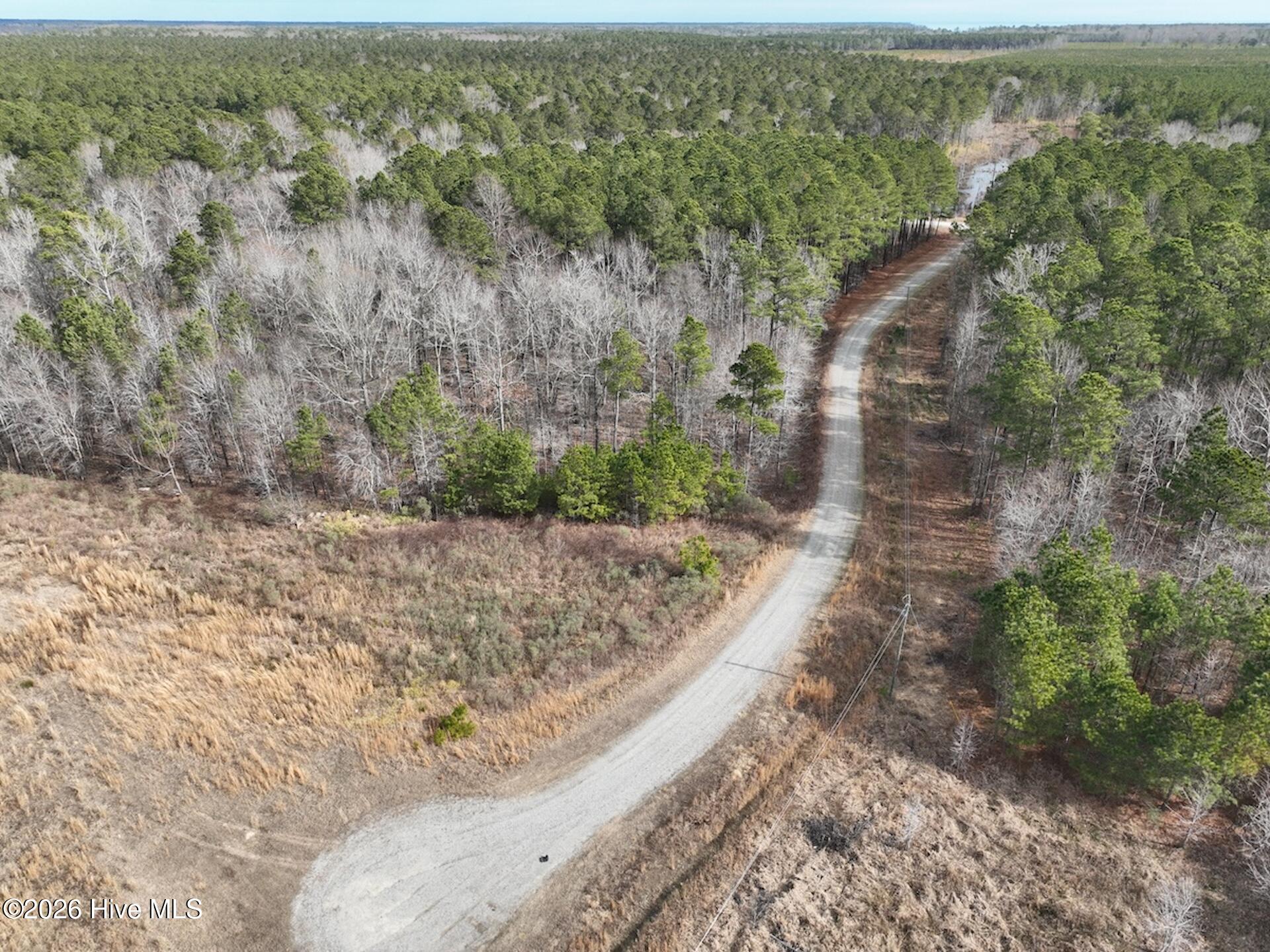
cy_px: 476
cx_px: 635
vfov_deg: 56.8
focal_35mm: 24
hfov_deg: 71.6
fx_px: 880
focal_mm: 12.29
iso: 110
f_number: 2.8
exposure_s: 1/1000
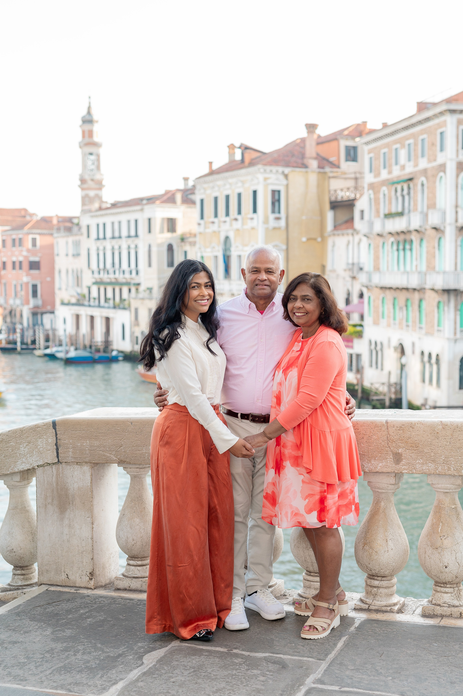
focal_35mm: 50
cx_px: 232
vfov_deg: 39.6
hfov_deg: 27.0
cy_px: 348
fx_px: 966
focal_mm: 50
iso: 250
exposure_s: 1/400
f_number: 3.5
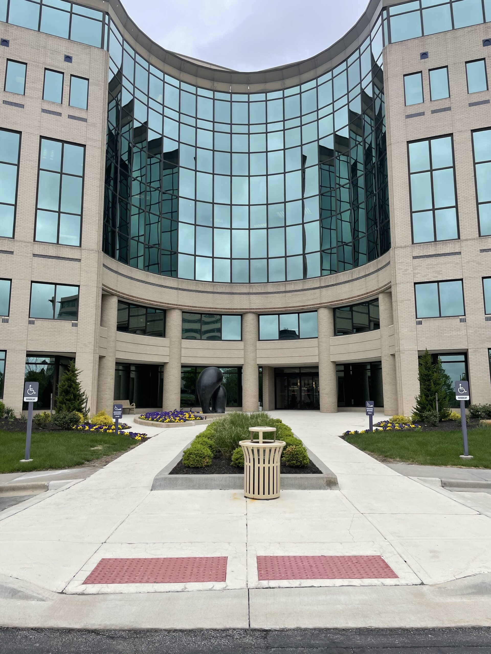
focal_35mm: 26
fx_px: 492
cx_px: 246
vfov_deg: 67.3
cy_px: 327
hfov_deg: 53.1
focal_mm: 4.2
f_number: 1.6
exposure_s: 1/1171
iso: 32
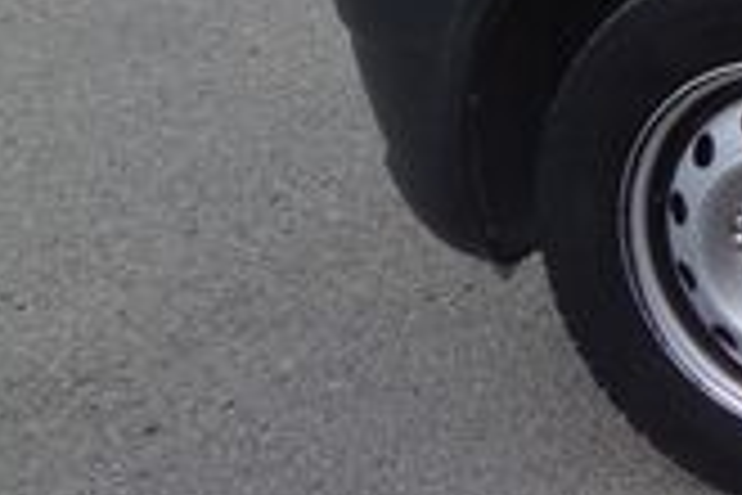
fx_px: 3586
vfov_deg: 7.5
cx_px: 2177
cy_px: -529
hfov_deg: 9.5
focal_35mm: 174
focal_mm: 10.4
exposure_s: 1/1000
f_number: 2.8
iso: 125
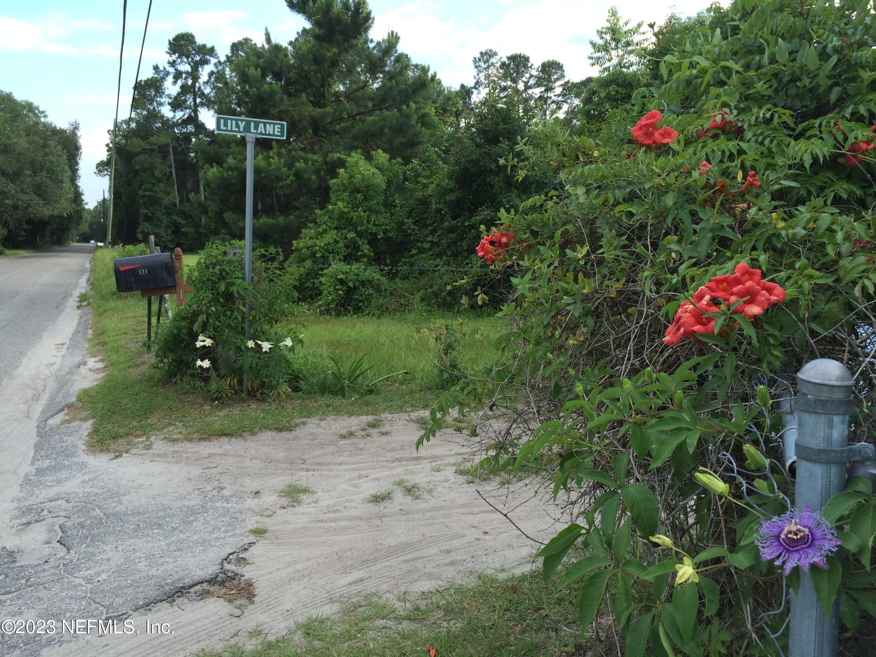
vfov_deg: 48.2
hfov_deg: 61.7
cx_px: 438
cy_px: 328
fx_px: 734
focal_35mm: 29
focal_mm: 4.15
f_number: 2.2
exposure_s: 1/540
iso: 32
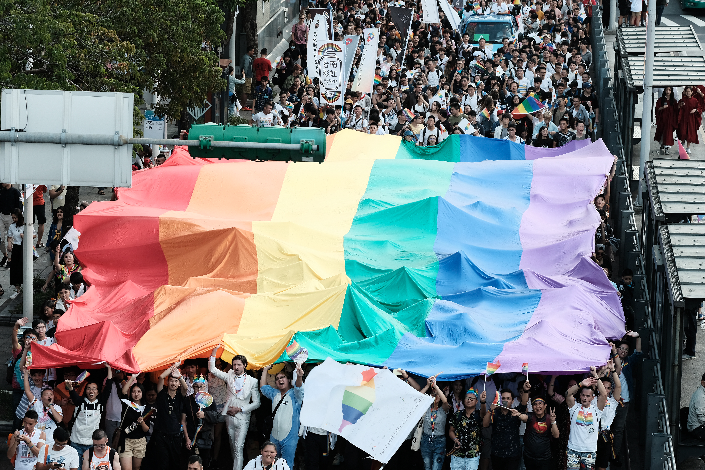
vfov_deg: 10.2
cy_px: 235
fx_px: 2644
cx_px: 352
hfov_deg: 15.2
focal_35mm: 135
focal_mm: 90
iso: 800
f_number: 5.6
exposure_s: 1/350
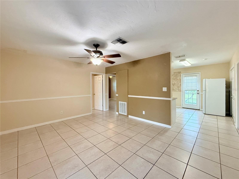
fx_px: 97
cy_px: 90
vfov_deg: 85.6
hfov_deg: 102.1
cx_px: 120
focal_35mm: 14
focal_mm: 2.22
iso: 500
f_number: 2.2
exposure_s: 1/120
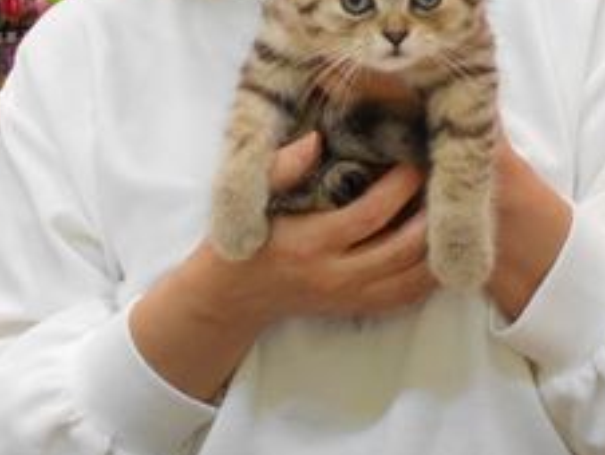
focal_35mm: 69
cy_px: -37
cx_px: 543
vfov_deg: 20.4
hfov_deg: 27.2
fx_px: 1207
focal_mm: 4.6
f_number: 3.2
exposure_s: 1/30
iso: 110
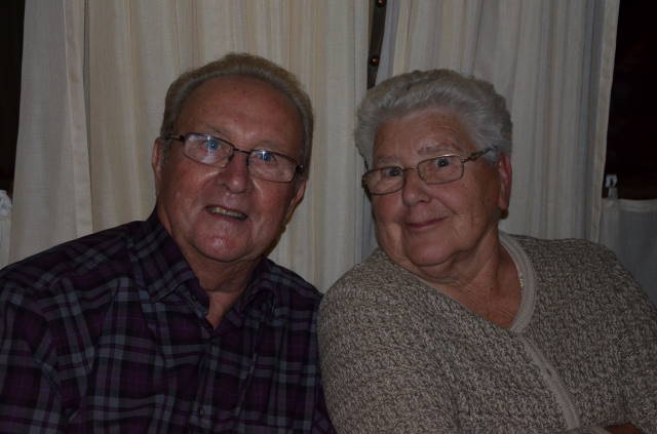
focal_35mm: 72
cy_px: 217
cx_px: 328
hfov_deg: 28.1
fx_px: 1310
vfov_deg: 18.8
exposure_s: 1/60
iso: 1600
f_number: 4.8
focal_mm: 48
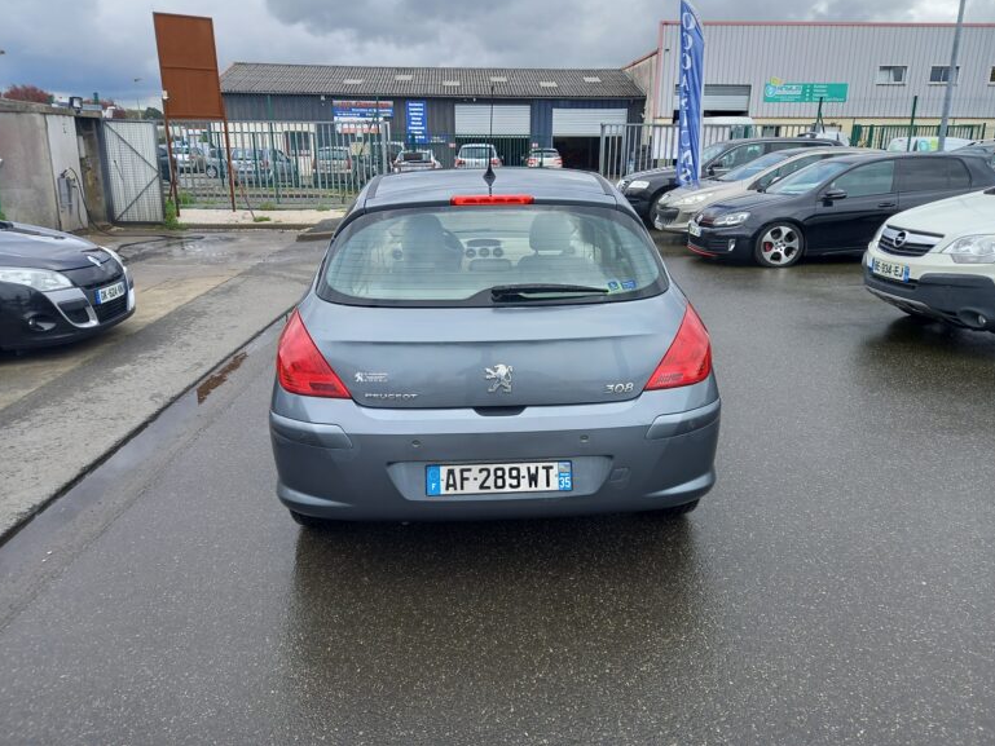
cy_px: 361
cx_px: 497
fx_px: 747
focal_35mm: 26
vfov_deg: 53.1
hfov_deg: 67.3
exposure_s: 1/182
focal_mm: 4.6
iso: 25
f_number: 2
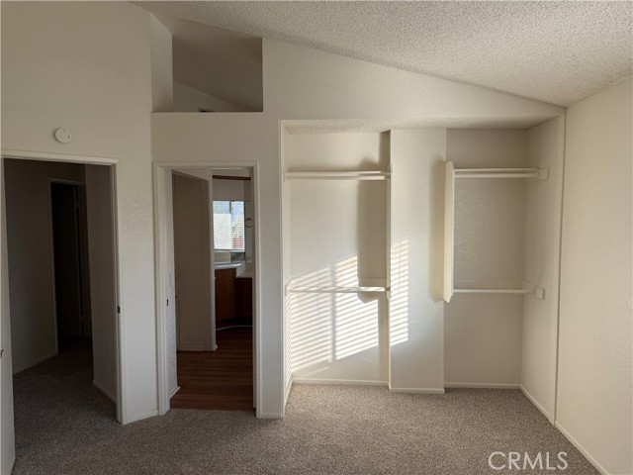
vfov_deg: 56.8
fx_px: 439
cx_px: 316
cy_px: 238
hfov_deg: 71.6
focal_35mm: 24
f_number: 1.78
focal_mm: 6.76
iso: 100
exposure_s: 1/868
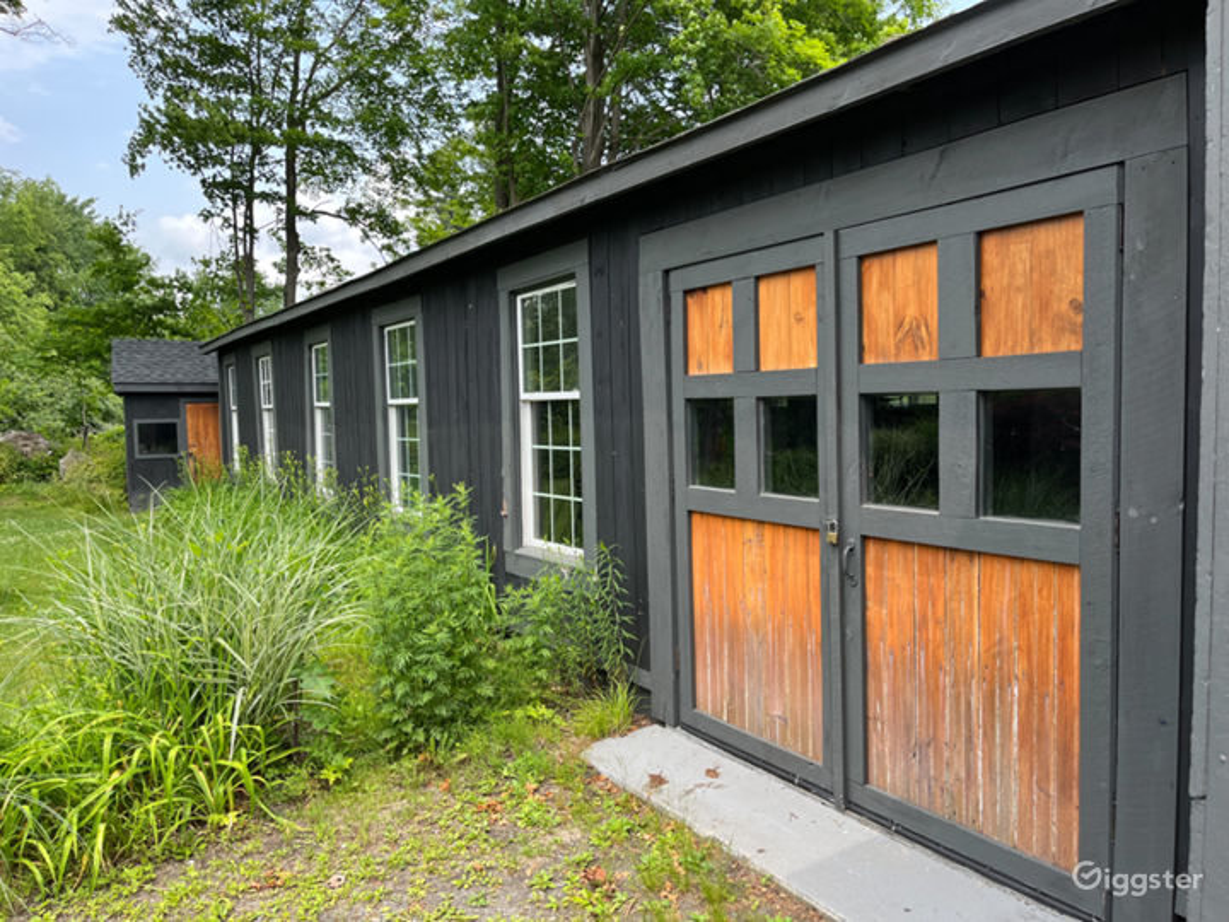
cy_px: 461
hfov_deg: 67.3
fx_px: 923
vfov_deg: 53.1
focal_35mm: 26
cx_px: 614
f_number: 1.6
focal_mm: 5.1
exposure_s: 1/750
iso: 50
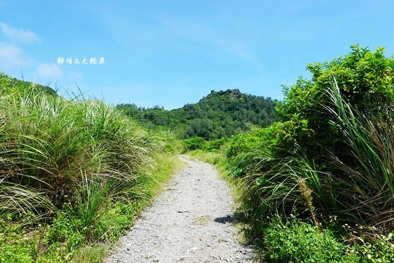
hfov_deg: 73.8
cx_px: 197
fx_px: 263
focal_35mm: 24
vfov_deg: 53.1
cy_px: 132
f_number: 5.6
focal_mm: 9
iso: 125
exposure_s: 1/400
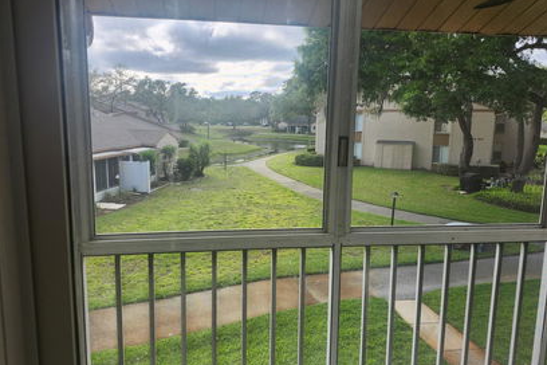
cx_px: 262
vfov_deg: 51.3
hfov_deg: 71.5
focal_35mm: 25
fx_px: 380
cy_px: 177
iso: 25
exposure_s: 1/286
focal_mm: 5.54
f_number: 1.8
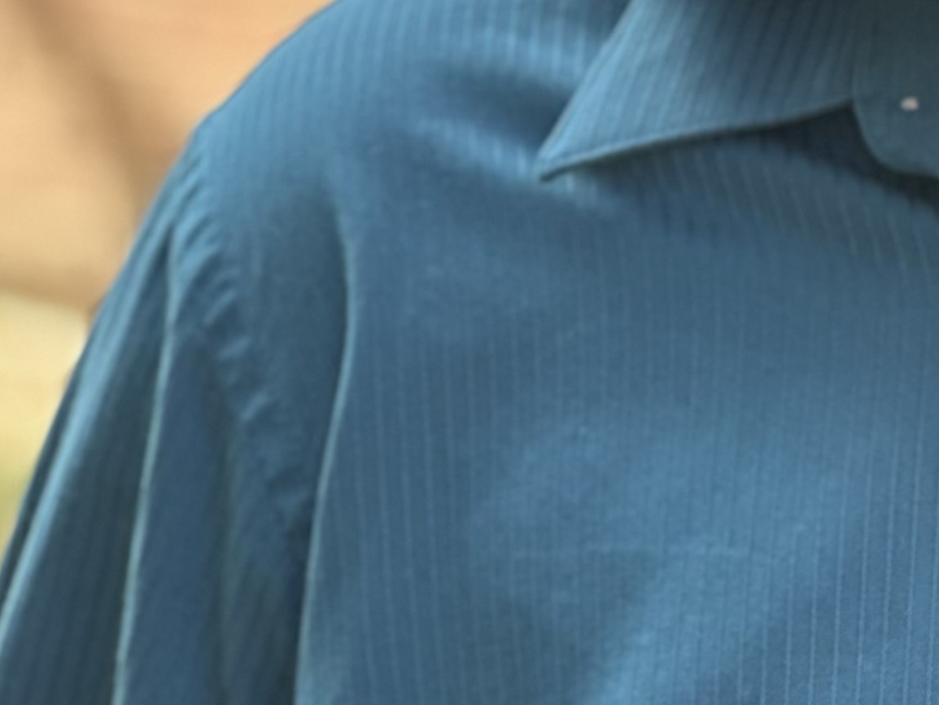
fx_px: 7298
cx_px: 1140
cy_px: -409
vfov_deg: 5.5
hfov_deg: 7.3
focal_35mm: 269
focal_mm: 9
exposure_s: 1/121
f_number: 2.8
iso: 80
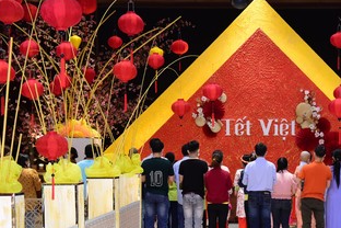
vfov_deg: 13.6
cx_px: 259
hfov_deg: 20.2
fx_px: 947
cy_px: 194
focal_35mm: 100
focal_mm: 48
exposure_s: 1/160
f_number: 5
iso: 3200
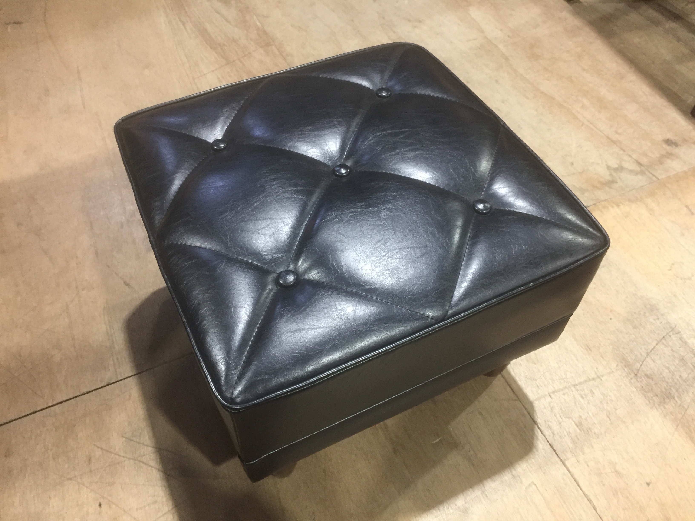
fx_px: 582
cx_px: 348
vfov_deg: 48.2
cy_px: 260
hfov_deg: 61.7
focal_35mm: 29
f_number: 2.2
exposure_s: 1/30
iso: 160
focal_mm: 4.15
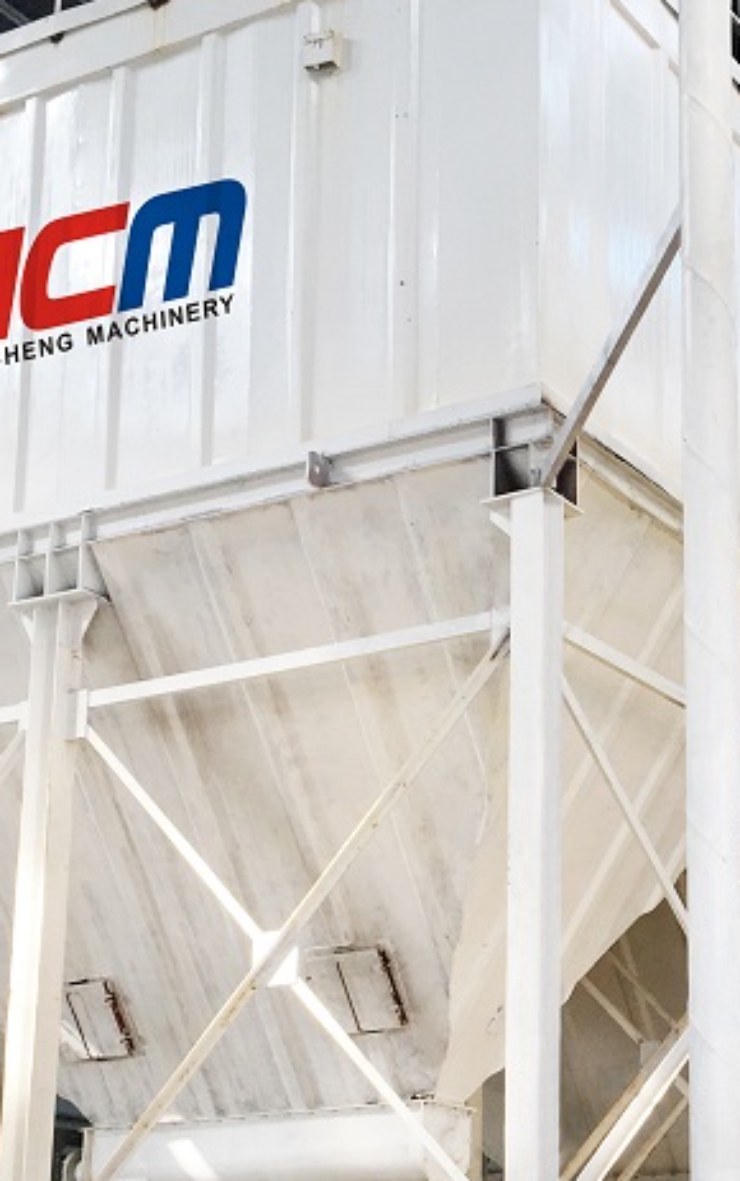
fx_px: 2094
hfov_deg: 19.2
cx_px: 814
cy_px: 876
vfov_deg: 31.0
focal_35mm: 65
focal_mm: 4.15
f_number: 2.2
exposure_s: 1/100
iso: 40
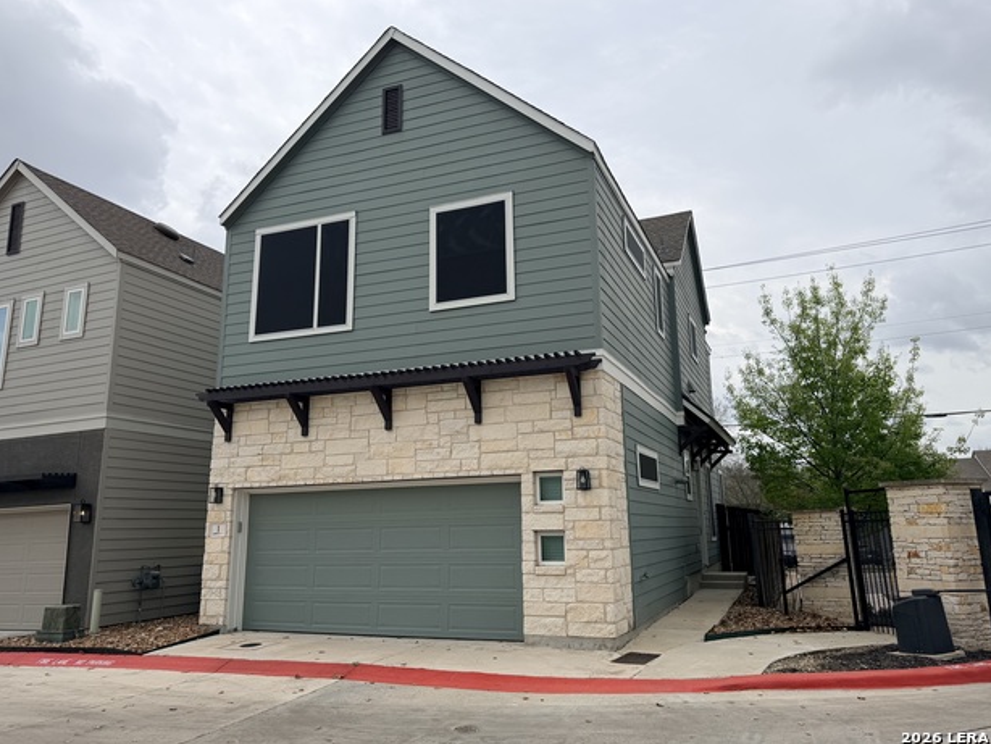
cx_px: 513
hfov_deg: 69.3
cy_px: 360
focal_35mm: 25
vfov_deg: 54.9
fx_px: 716
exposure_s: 1/5714
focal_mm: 6.76
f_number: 1.78
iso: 80
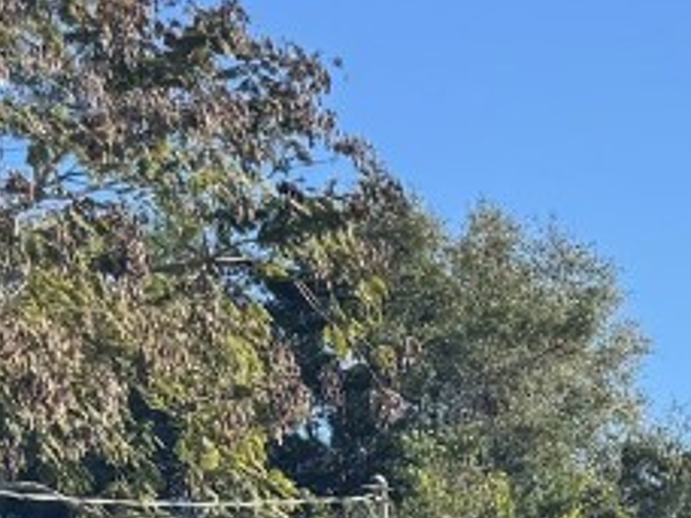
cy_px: 966
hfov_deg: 15.6
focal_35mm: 108
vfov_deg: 12.4
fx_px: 2156
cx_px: 1246
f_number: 1.78
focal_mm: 6.76
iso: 80
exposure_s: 1/2105
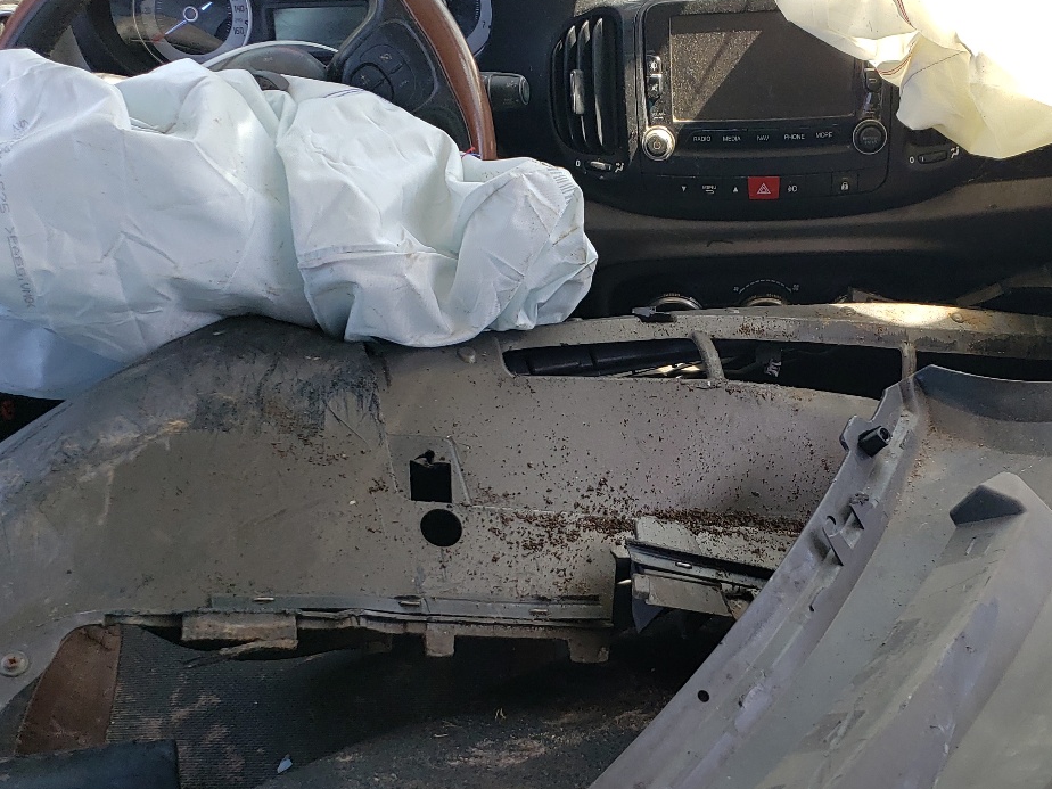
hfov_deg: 41.7
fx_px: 1368
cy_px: 430
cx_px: 674
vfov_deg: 32.2
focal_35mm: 45
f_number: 1.5
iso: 50
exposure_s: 1/294
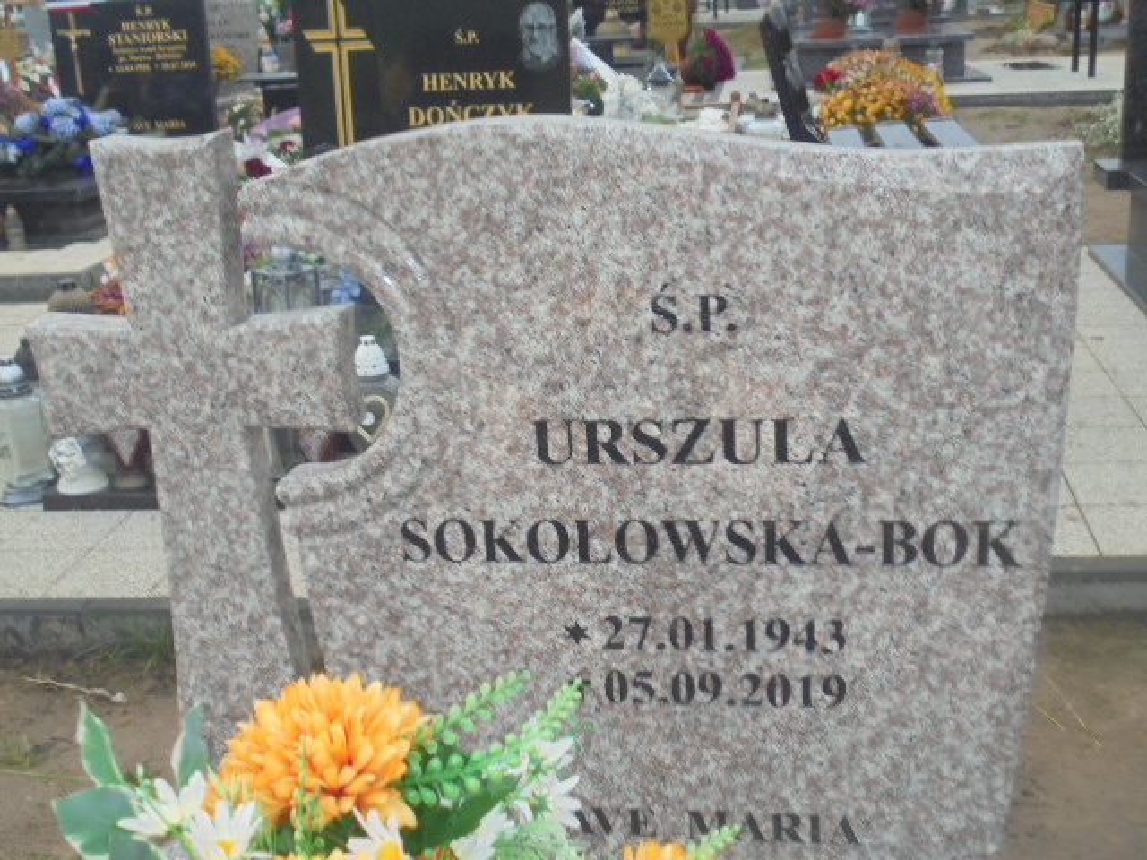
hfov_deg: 43.9
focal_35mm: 43
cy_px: 430
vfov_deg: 33.6
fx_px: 1425
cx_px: 574
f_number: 4.5
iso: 100
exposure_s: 1/80
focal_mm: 7.8
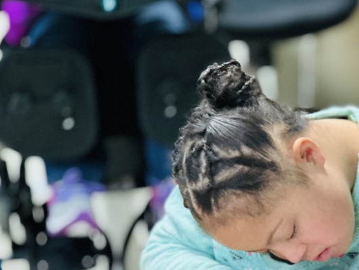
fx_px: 1535
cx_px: 335
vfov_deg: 10.0
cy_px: 258
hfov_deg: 13.2
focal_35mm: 148
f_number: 2.8
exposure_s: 1/24
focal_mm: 9
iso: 400
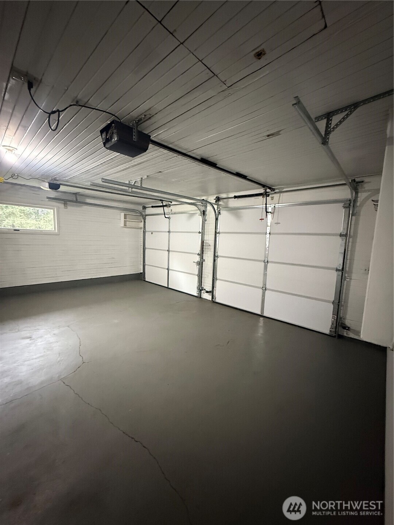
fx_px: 212
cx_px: 197
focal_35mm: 14
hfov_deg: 85.7
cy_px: 262
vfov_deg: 102.1
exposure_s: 1/40
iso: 1250
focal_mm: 2.22
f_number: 2.2
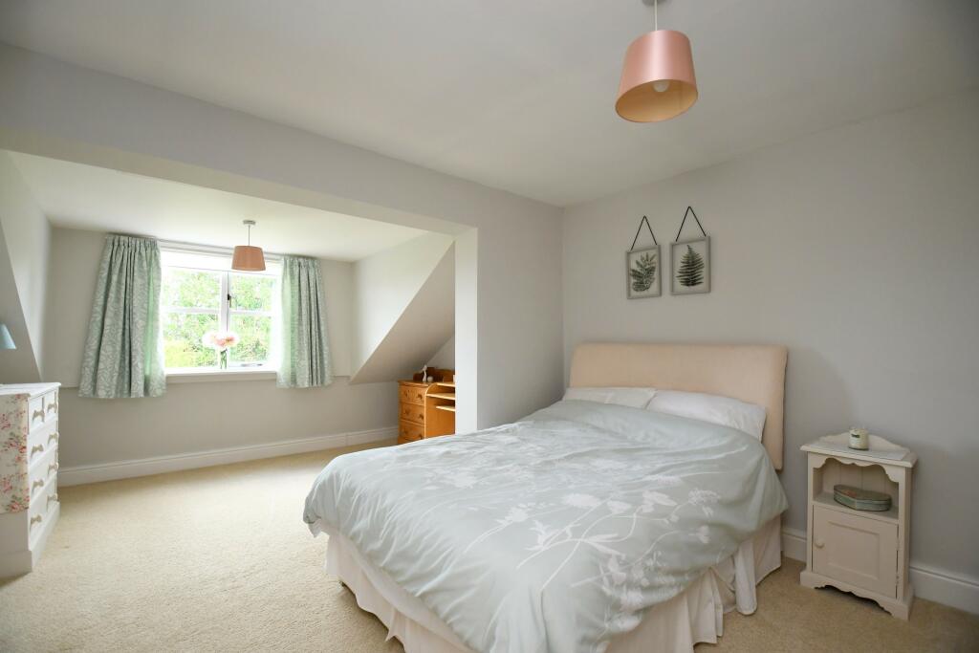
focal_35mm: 15
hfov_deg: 100.4
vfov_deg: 77.3
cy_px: 326
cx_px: 490
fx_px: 408
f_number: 3.5
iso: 1250
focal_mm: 10
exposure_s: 1/250
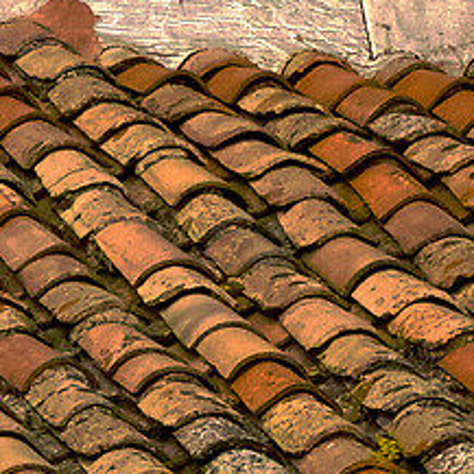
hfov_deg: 2.5
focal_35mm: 704
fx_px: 10906
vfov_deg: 2.5
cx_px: 227
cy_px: 651
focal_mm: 50
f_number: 16
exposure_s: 1/320
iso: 400
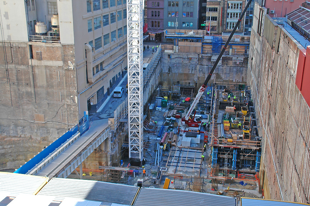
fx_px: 361
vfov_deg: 31.8
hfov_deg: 46.4
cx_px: 155
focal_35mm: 42
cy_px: 103
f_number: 6.3
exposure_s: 1/160
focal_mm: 28
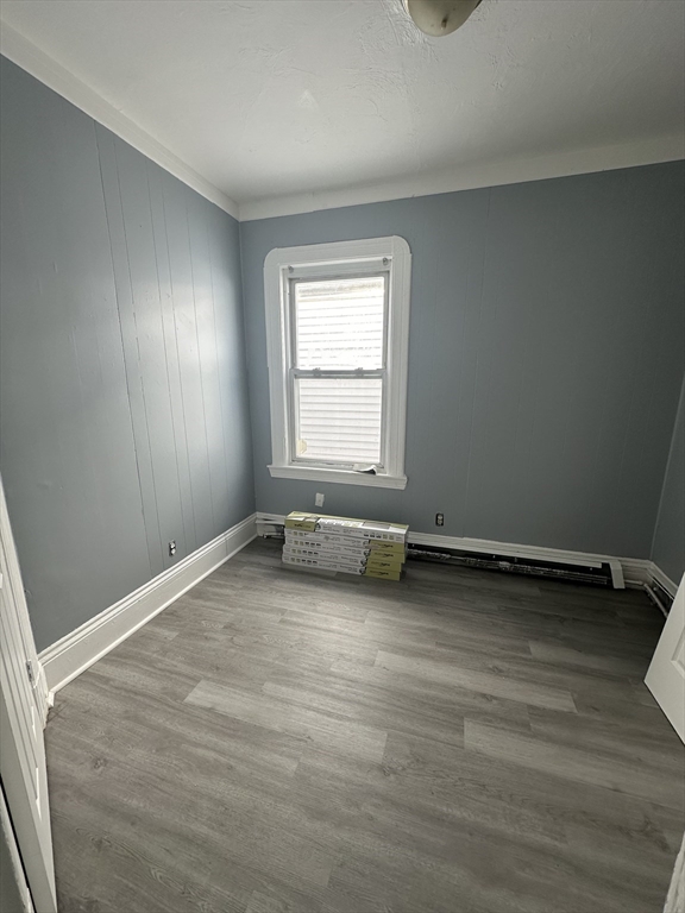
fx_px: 369
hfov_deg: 85.7
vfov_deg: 102.1
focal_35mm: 14
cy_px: 456
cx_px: 342
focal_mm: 2.22
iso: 50
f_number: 2.2
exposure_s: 1/99
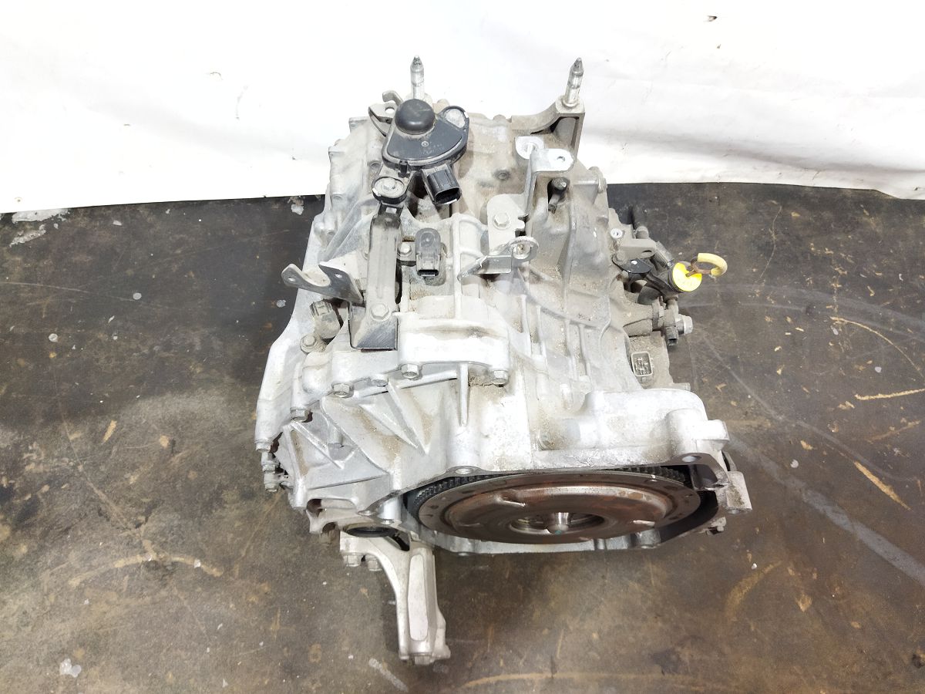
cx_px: 462
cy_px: 347
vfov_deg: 51.4
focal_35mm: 27
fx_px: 721
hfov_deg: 65.3
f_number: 1.79
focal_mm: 4.71
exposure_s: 1/50
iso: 494
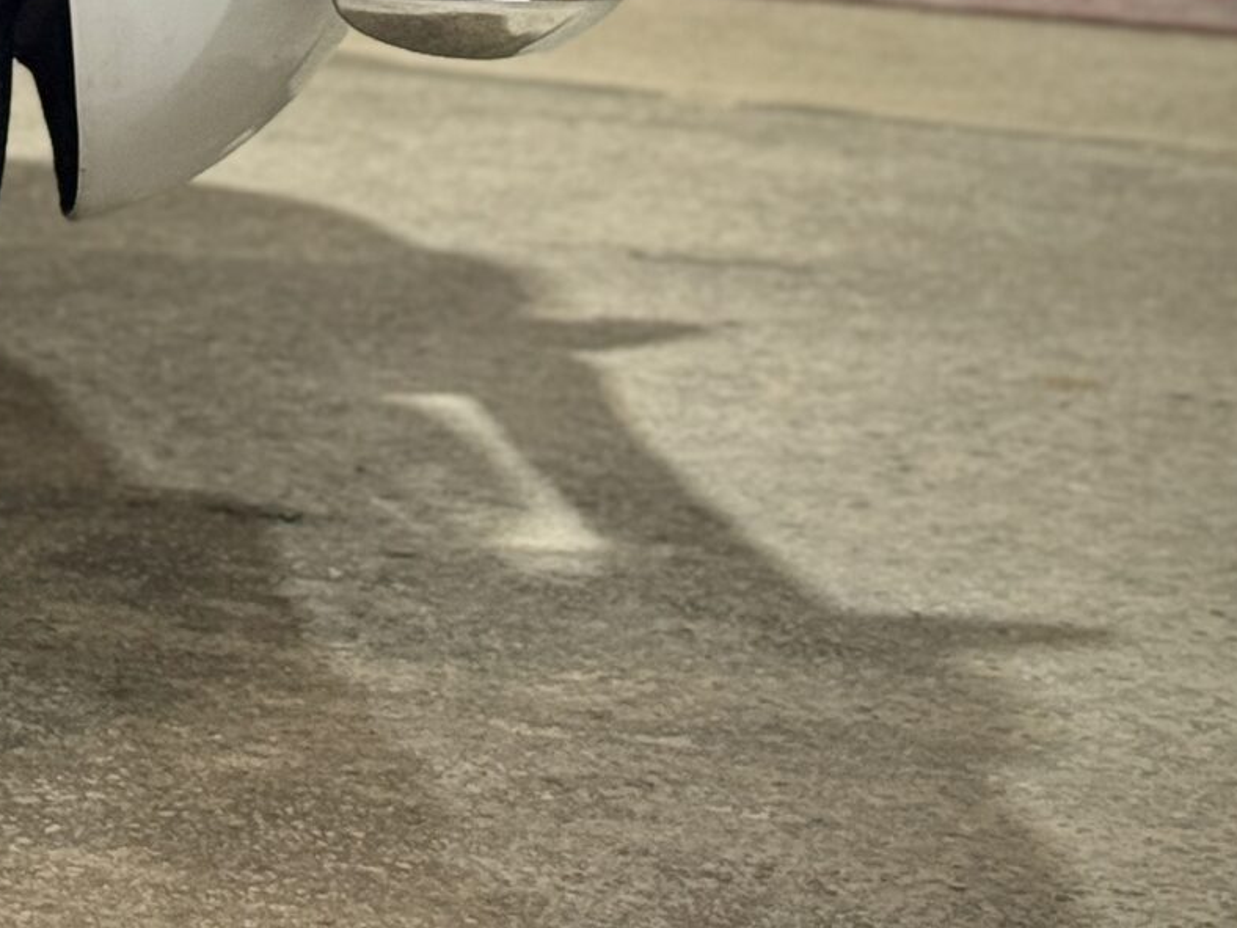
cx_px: -752
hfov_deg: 12.0
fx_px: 5575
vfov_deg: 9.2
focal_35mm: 156
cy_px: -578
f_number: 1.78
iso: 200
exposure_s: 1/60
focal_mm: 6.76
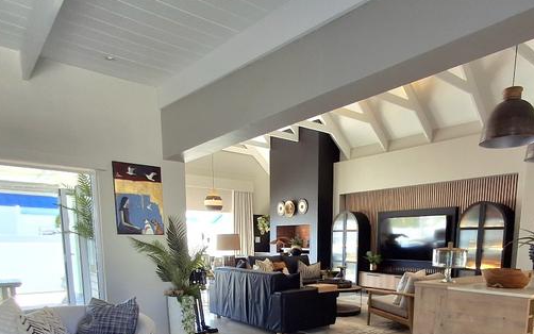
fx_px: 393
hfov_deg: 68.1
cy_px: 311
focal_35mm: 27
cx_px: 299
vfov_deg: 41.7
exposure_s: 1/100
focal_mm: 1.64
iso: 40
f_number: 2.2
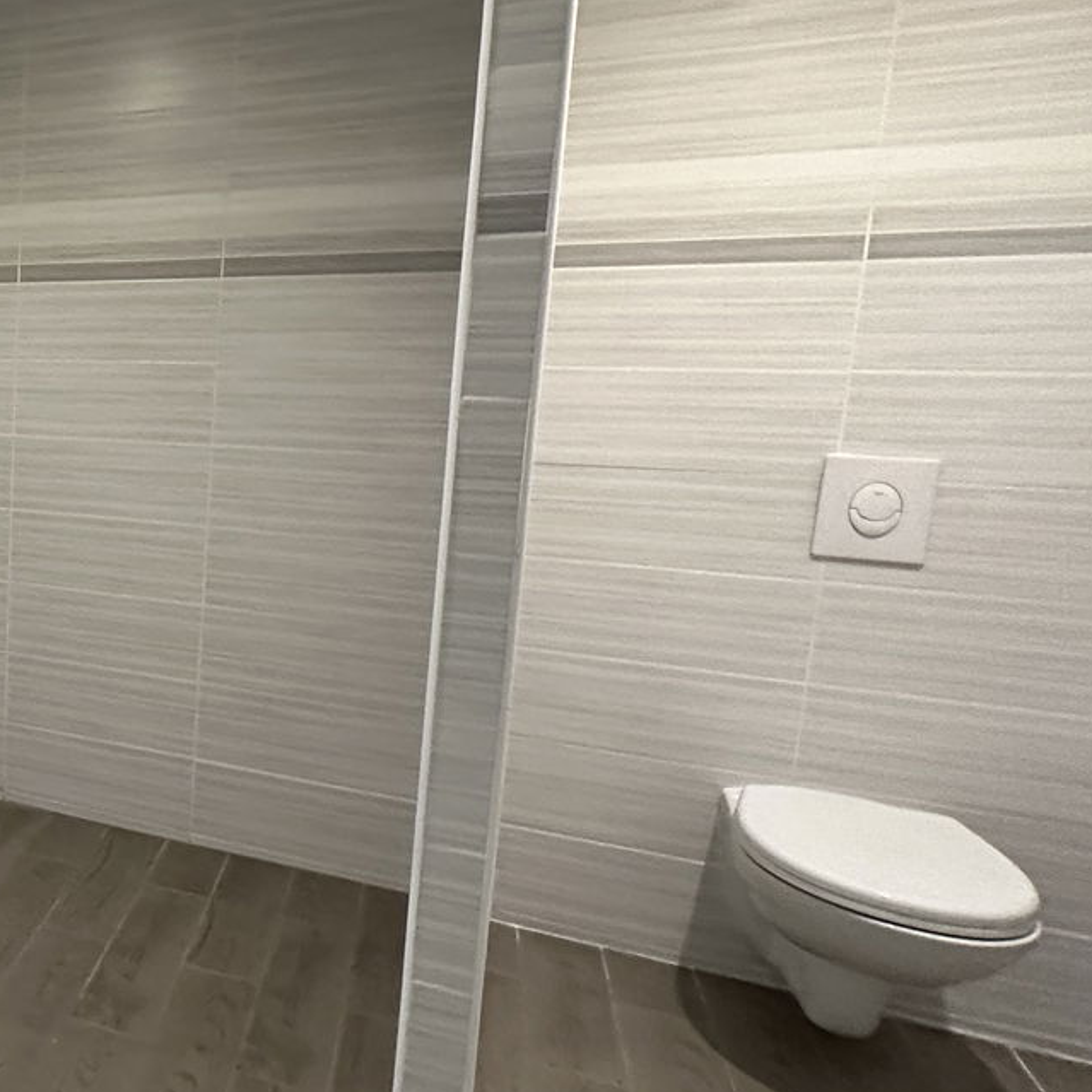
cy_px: 487
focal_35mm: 31
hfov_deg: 38.1
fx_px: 1106
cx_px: -238
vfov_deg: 52.4
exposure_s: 1/50
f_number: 2.2
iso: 640
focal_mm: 2.22
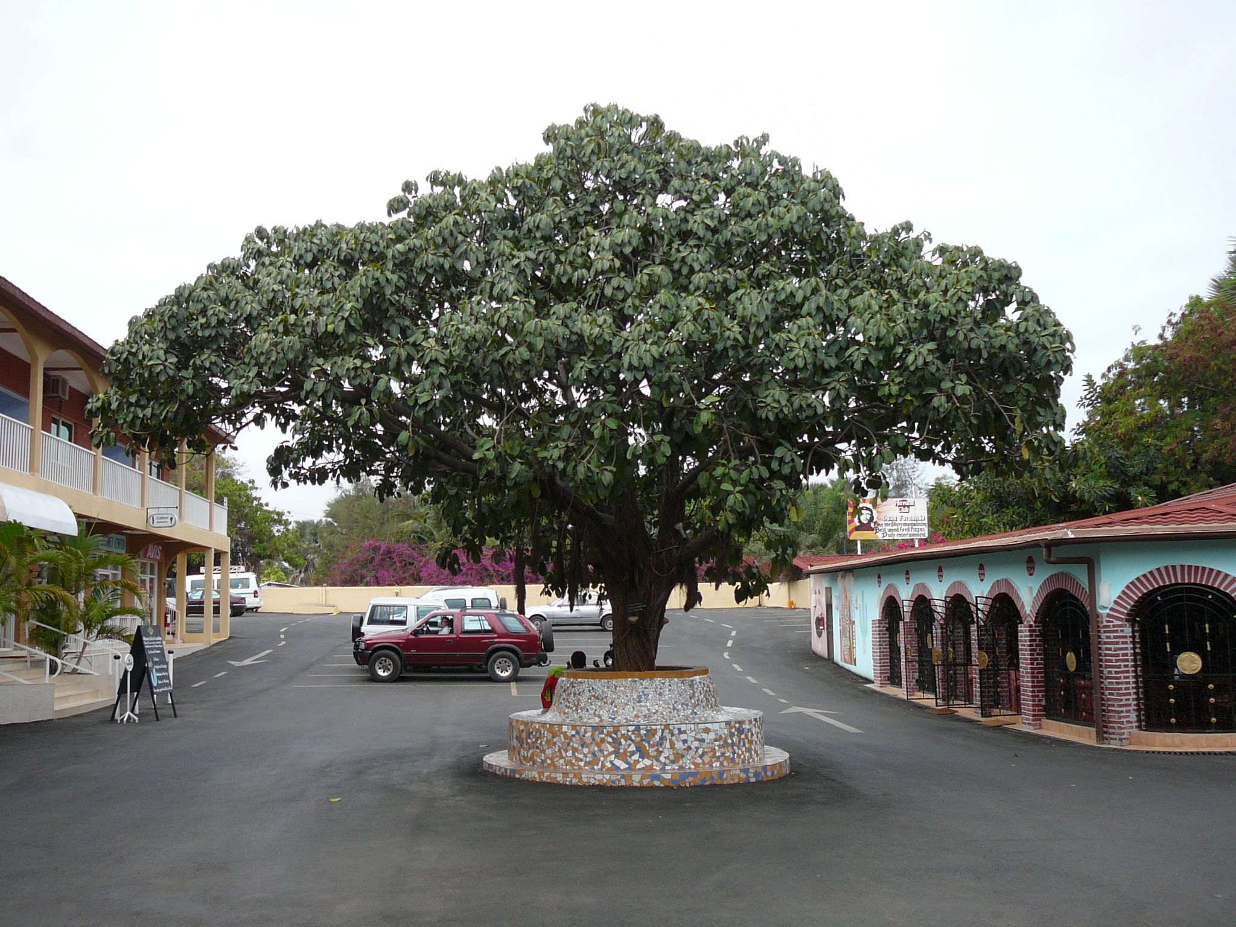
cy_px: 464
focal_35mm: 35
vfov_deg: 40.7
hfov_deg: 52.6
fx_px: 1250
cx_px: 618
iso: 80
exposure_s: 1/640
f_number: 2.8
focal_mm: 5.2
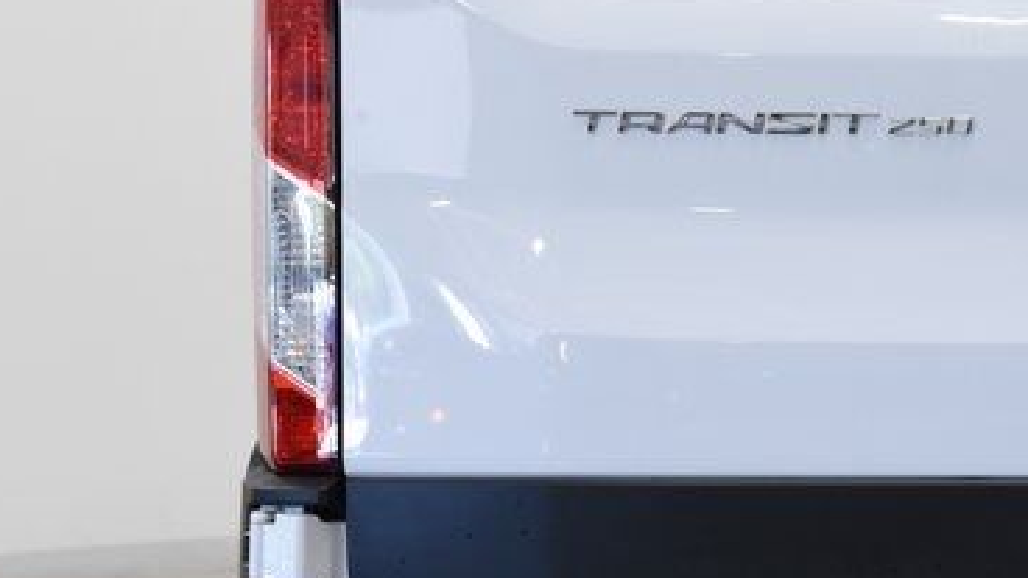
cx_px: 1075
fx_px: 4934
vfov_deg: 6.7
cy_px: 268
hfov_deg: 11.7
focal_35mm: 181
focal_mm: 62
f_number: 5
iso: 1600
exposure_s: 1/100
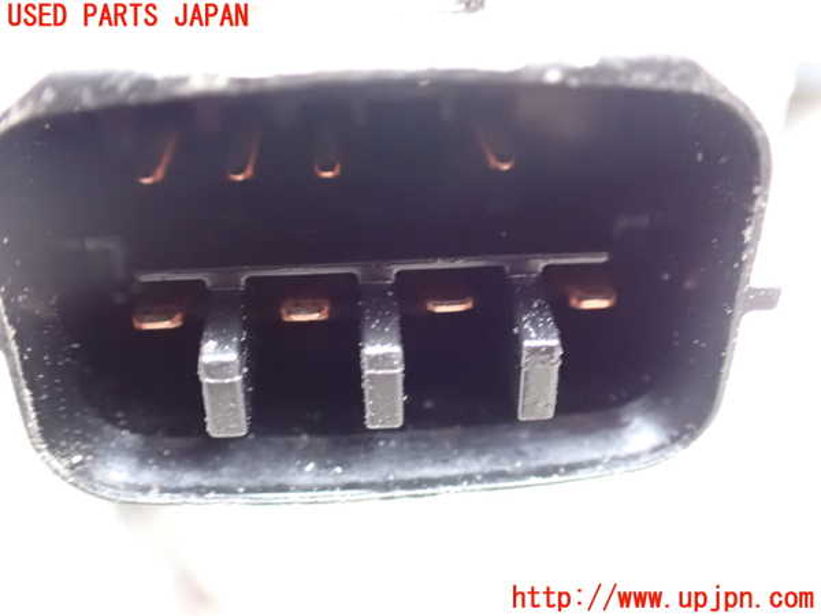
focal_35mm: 36
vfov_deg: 39.7
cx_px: 410
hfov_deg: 51.4
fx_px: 854
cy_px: 308
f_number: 2.5
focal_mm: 6.37
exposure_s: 1/30
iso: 1600
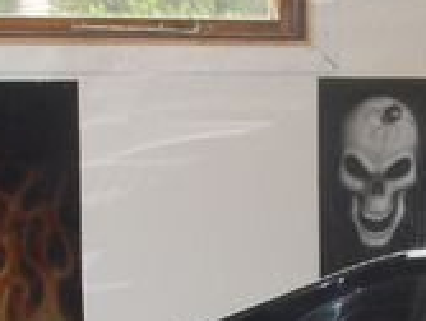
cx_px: 270
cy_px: 538
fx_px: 1320
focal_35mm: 107
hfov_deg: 18.3
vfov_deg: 12.9
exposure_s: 1/60
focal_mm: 5.8
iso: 50
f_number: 2.8
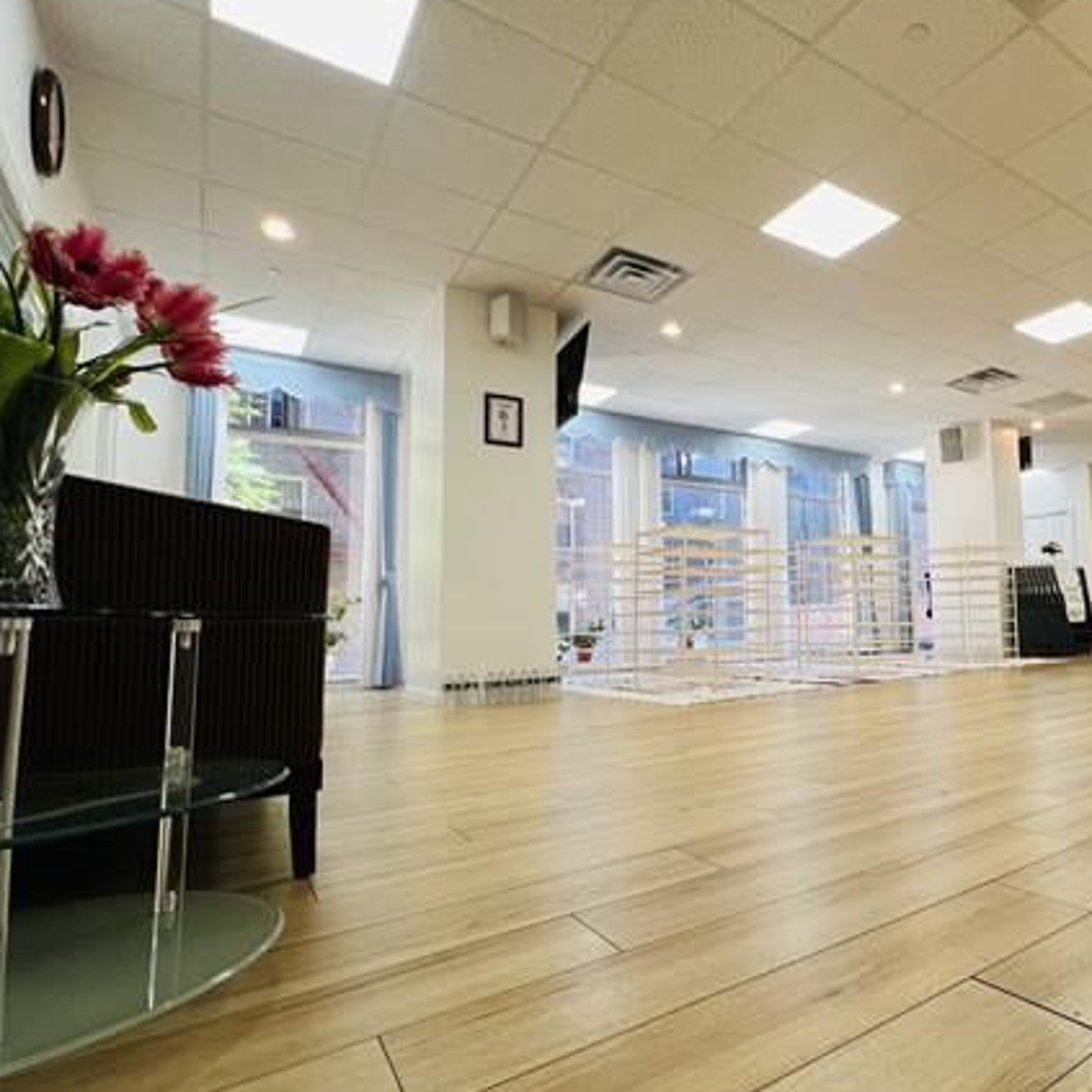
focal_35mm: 19
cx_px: 813
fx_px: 678
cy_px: 556
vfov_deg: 77.7
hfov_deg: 72.5
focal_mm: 1.57
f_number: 1.8
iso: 80
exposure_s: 1/120
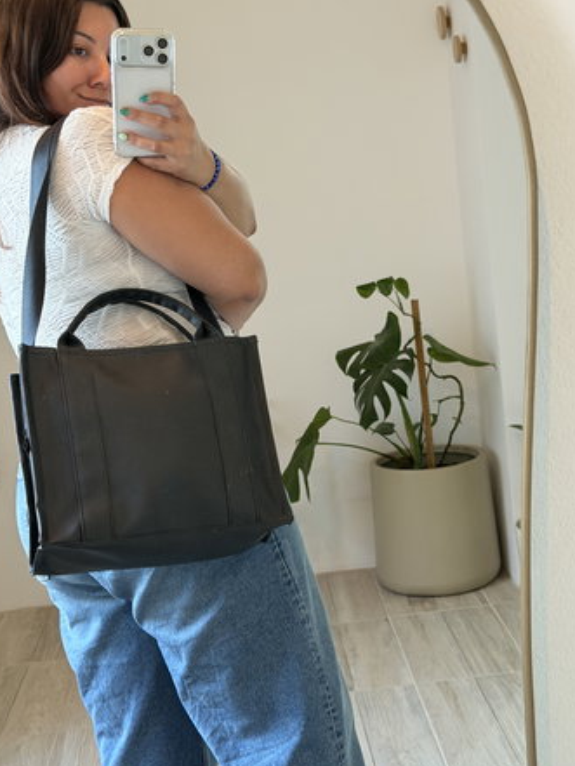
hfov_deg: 25.2
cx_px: 321
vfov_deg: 33.2
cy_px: 364
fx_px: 1284
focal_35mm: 58
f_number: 1.78
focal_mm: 6.76
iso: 320
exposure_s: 1/33
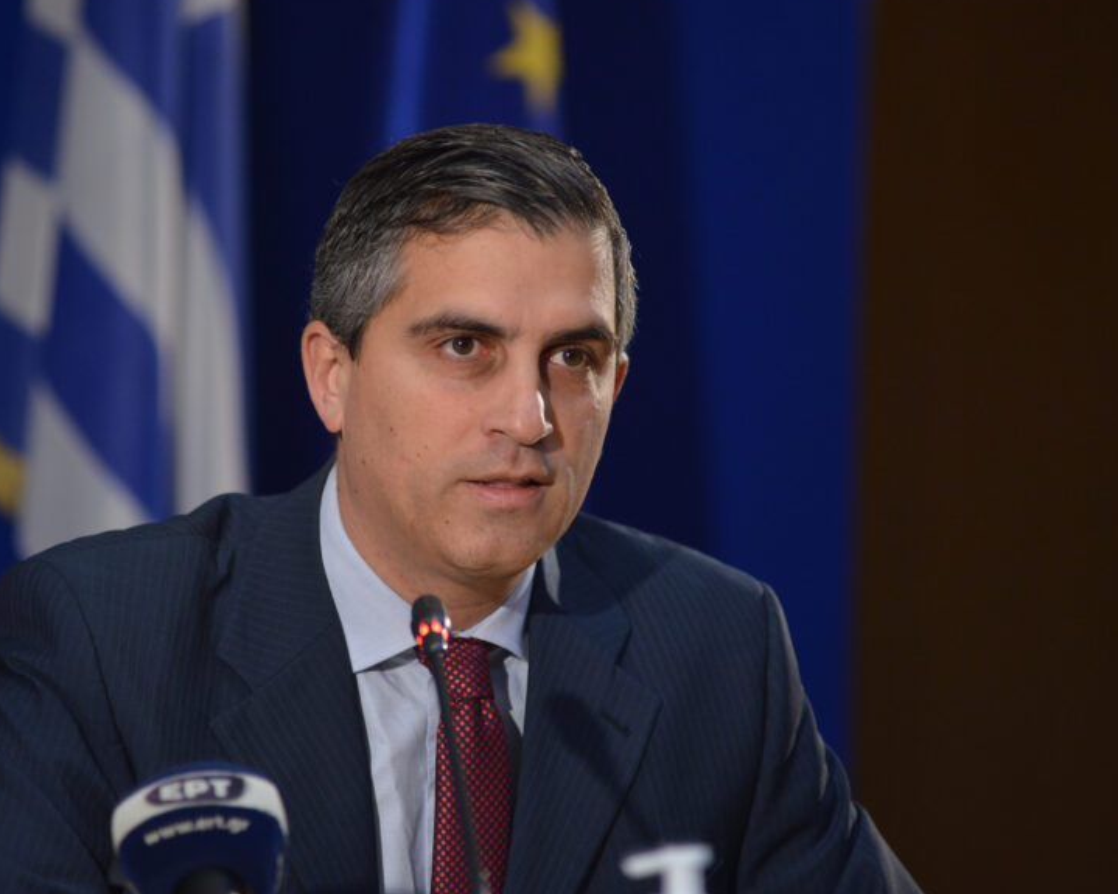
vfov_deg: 5.5
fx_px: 9230
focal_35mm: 279
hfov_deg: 6.9
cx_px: 449
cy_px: 458
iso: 2000
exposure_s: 1/400
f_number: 3.2
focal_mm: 200
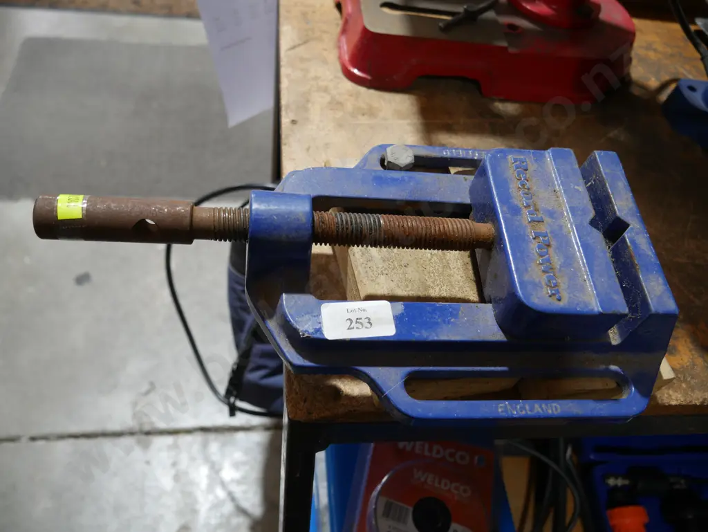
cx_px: 354
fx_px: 573
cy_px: 266
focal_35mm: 28
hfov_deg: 63.4
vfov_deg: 49.8
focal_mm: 14
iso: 320
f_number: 3.5
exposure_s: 1/60
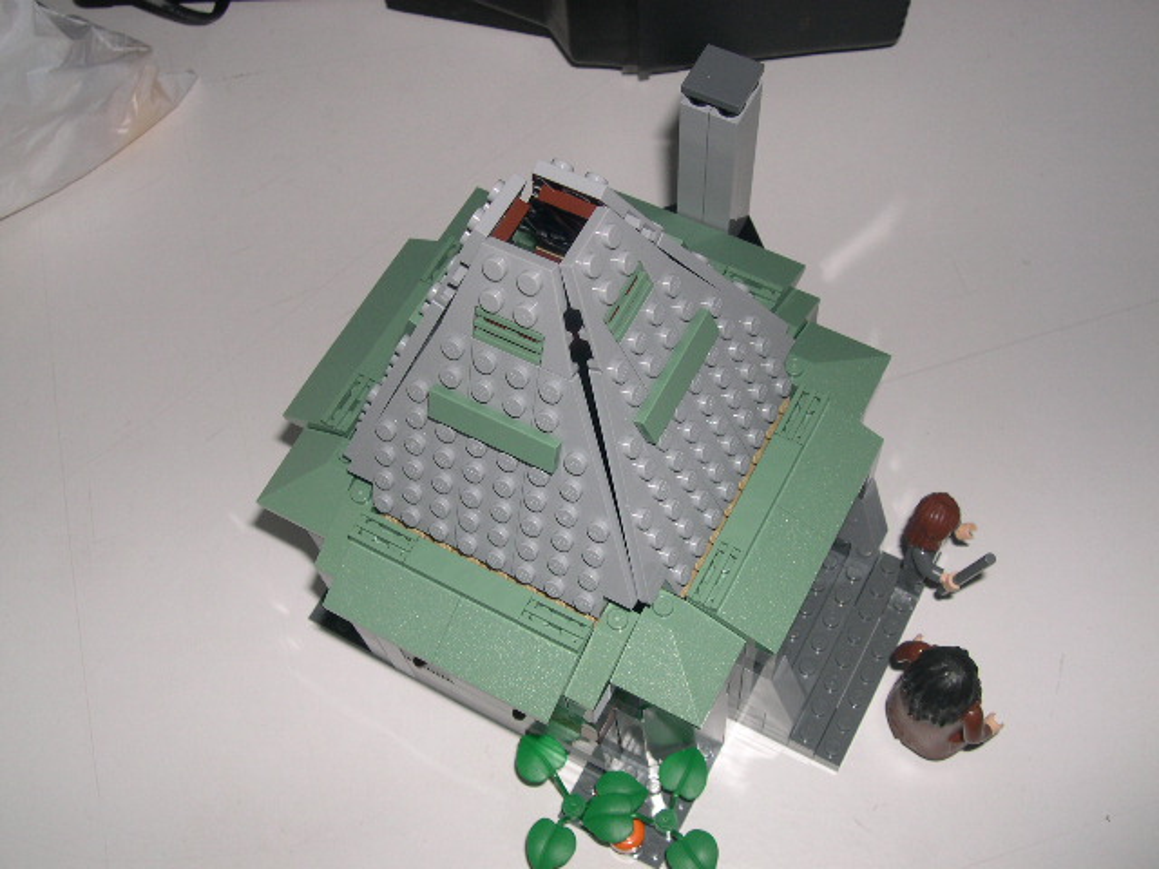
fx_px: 1272
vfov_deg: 37.7
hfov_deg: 49.0
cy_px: 434
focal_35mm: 38
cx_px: 580
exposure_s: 1/60
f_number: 7.6
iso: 100
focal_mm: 8
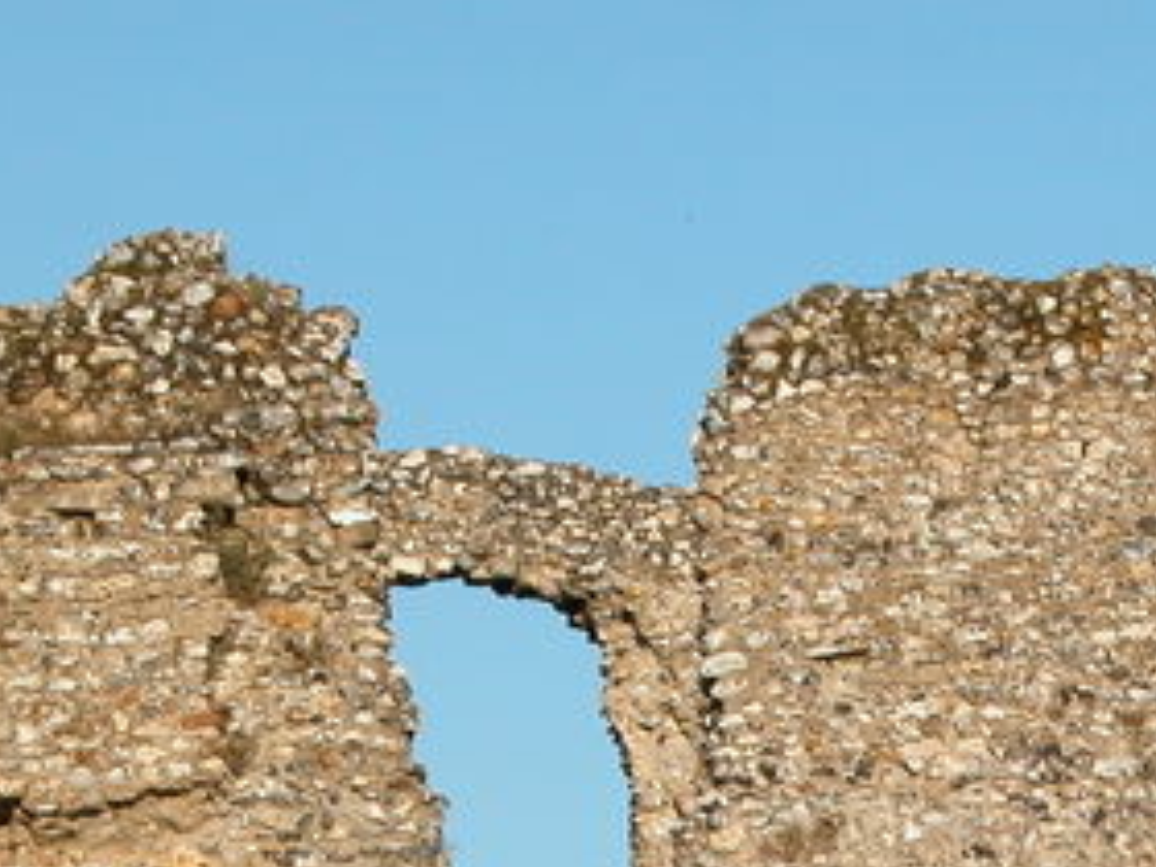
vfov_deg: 4.8
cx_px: 904
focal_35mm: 306
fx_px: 10219
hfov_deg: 6.5
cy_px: 1230
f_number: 5.8
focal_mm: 27.3
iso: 100
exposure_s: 1/444
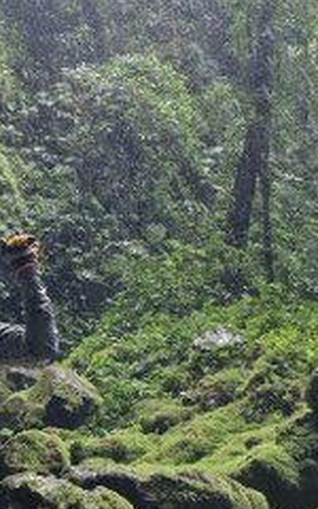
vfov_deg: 31.5
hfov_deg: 18.8
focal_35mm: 65
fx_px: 901
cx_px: -72
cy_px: 284
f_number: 1.8
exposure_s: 1/180
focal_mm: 5.54
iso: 200
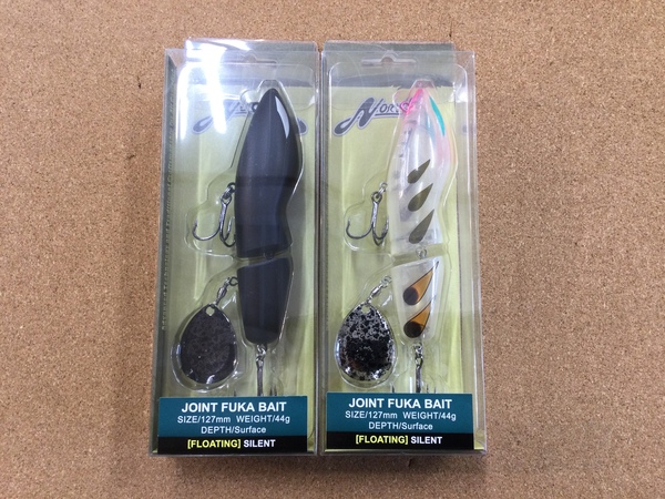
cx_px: 332
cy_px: 250
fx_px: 596
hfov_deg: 58.4
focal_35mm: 31
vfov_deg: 45.4
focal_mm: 3.3
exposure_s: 1/30
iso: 64
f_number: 2.4
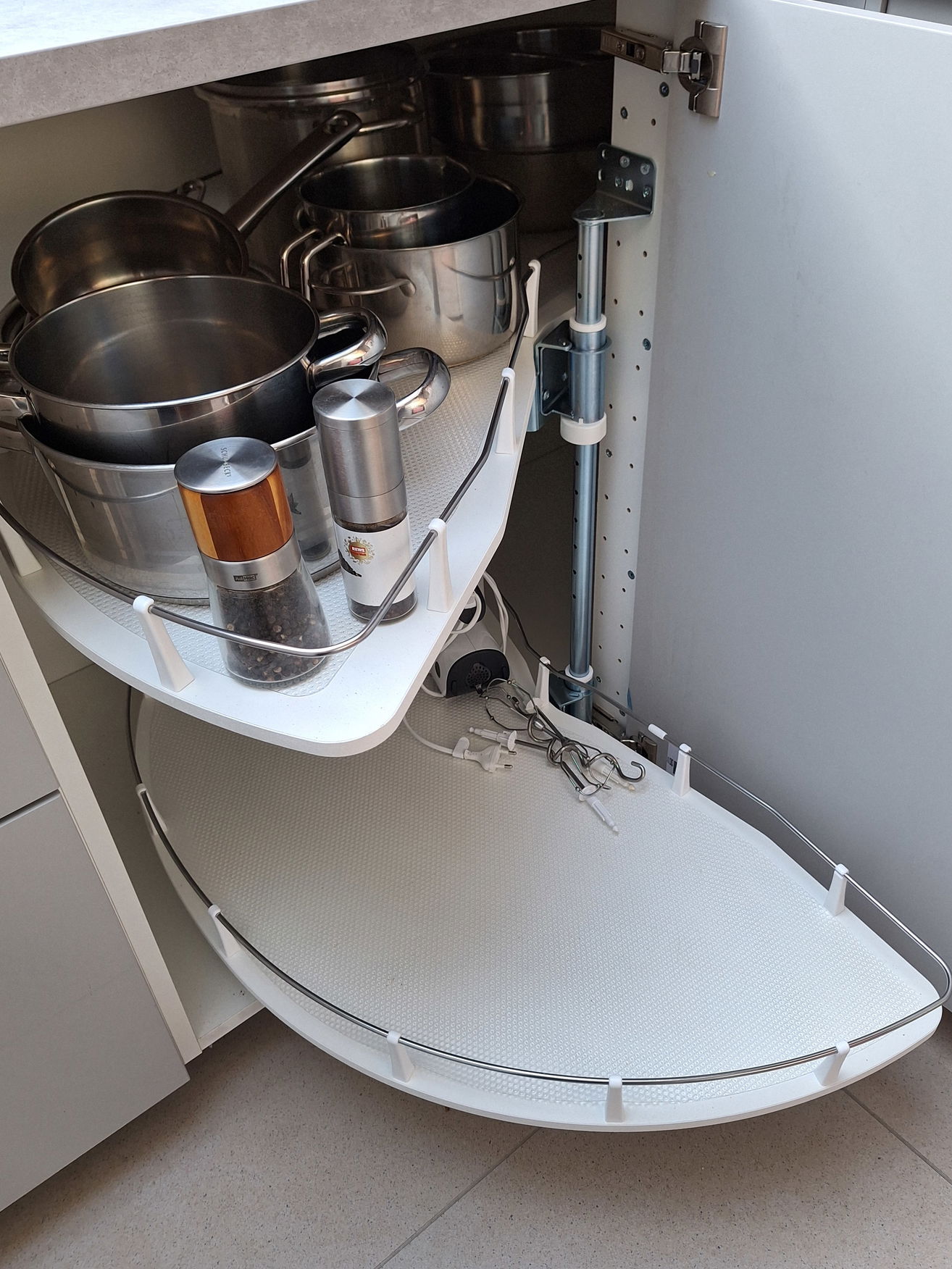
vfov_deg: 63.4
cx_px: 533
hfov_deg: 49.6
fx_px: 1027
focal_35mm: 28
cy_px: 674
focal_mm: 5.54
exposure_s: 1/50
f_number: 1.8
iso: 160
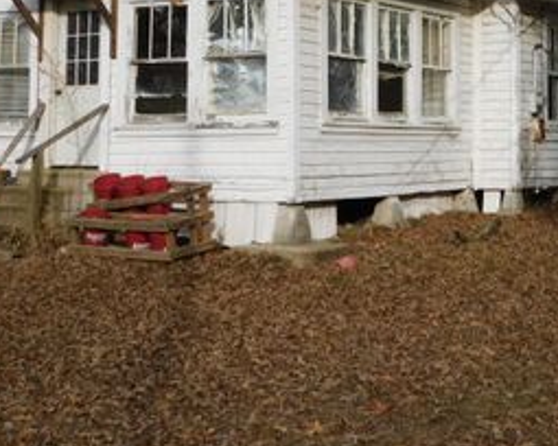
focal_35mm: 69
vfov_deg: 21.8
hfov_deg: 27.3
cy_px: 71
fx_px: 1140
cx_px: 379
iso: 125
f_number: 3.5
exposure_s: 1/800
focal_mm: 6.3
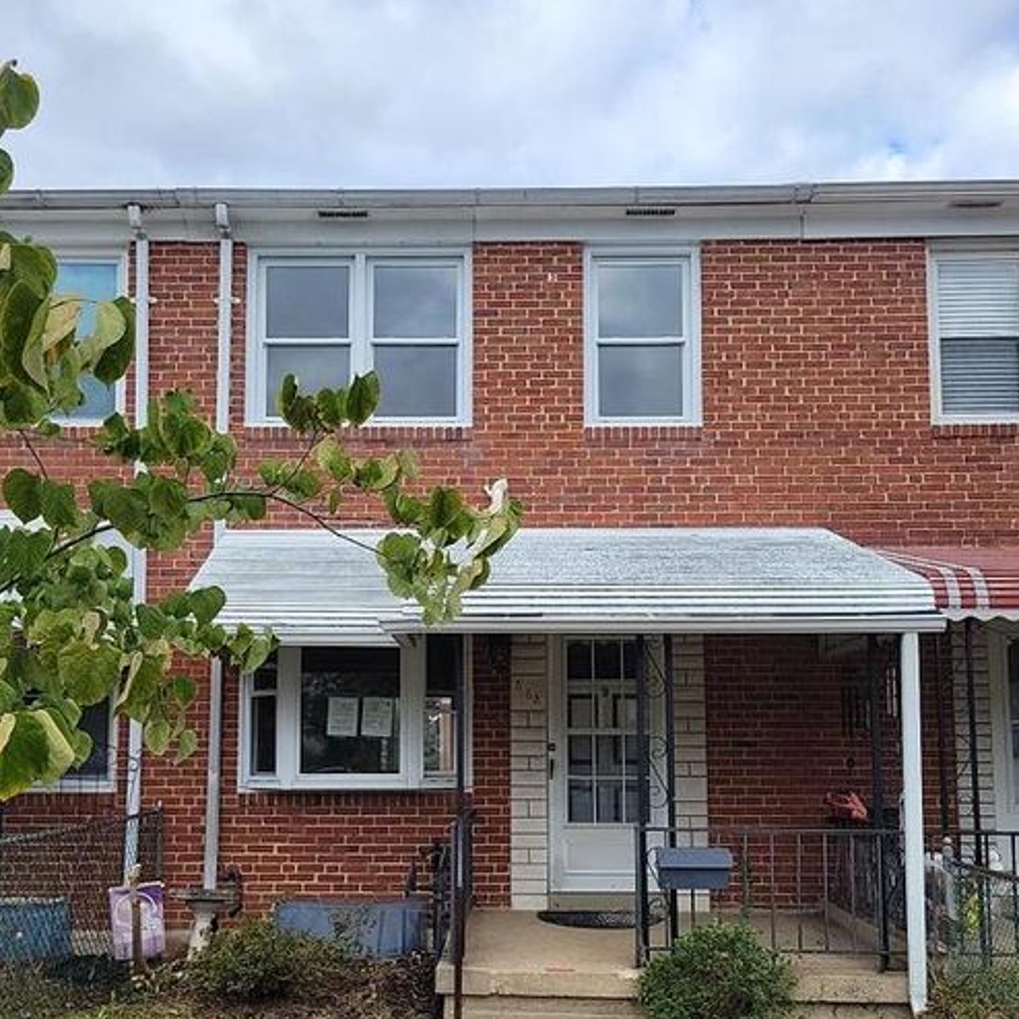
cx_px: 514
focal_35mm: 31
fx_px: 1032
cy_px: 659
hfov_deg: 52.5
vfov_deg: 51.8
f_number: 1.8
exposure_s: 1/688
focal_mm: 5.4
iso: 50
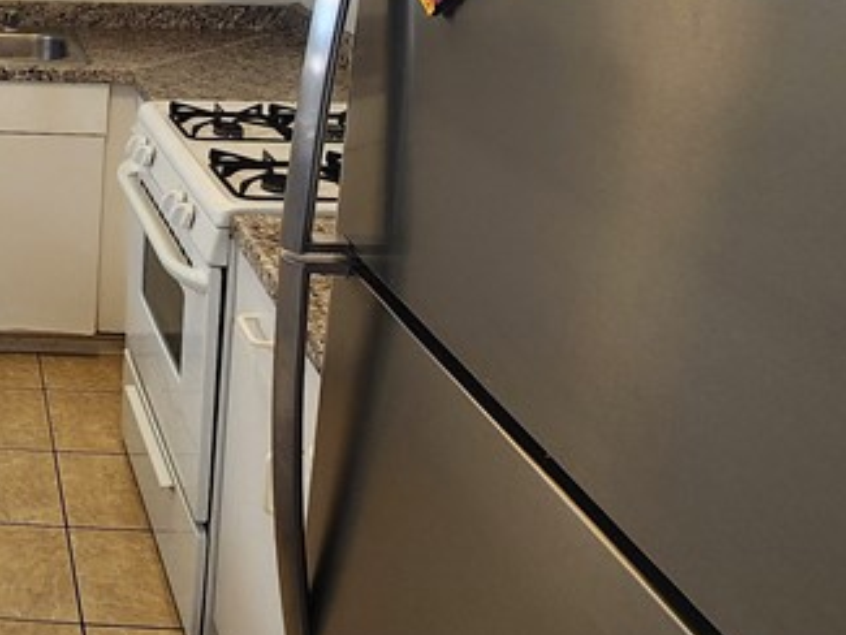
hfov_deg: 36.8
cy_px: 47
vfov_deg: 33.1
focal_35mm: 41
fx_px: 1002
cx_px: -133
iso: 160
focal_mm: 2.2
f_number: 2.2
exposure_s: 1/60
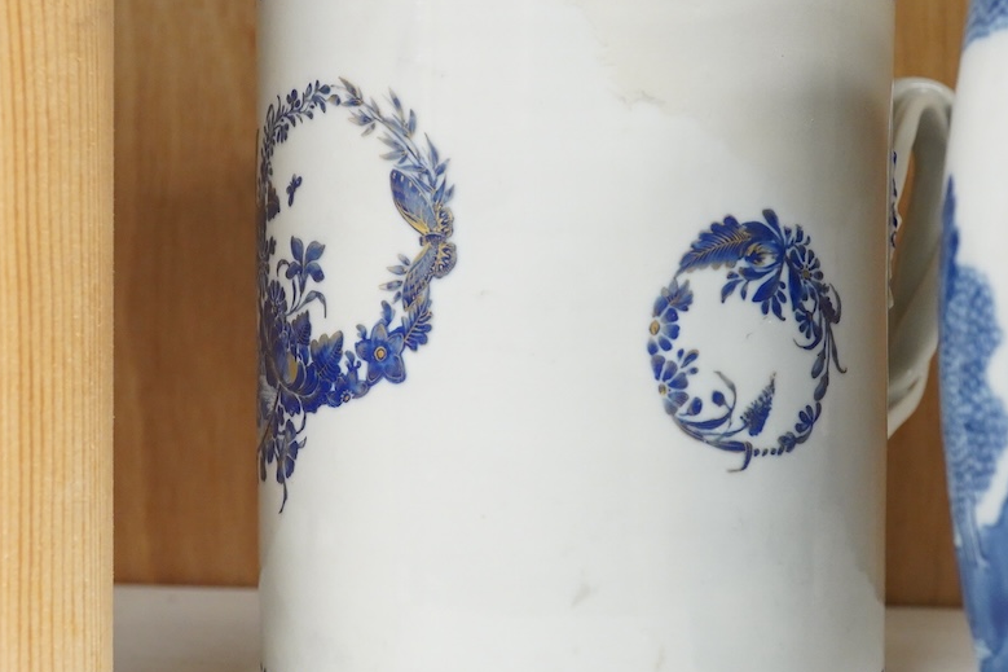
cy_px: 304
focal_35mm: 65
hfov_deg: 31.0
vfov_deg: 20.9
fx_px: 1819
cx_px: 496
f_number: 9
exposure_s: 1/160
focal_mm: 30
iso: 2500
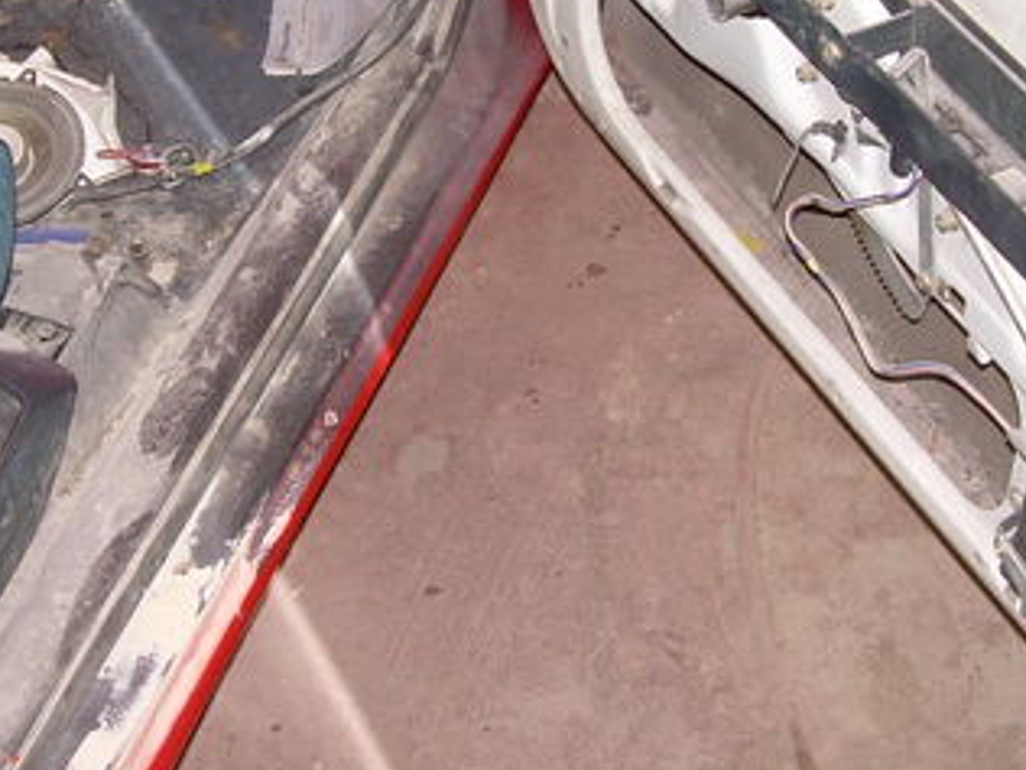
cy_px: 159
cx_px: 490
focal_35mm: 77
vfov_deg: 19.0
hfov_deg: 25.3
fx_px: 2282
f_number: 2.8
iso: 71
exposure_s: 1/60
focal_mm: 6.3
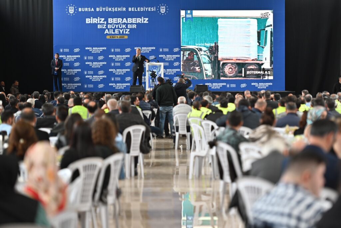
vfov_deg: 9.5
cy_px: 114
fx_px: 1374
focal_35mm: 145
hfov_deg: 14.2
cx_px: 170
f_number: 3.5
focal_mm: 145
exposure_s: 1/250
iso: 640
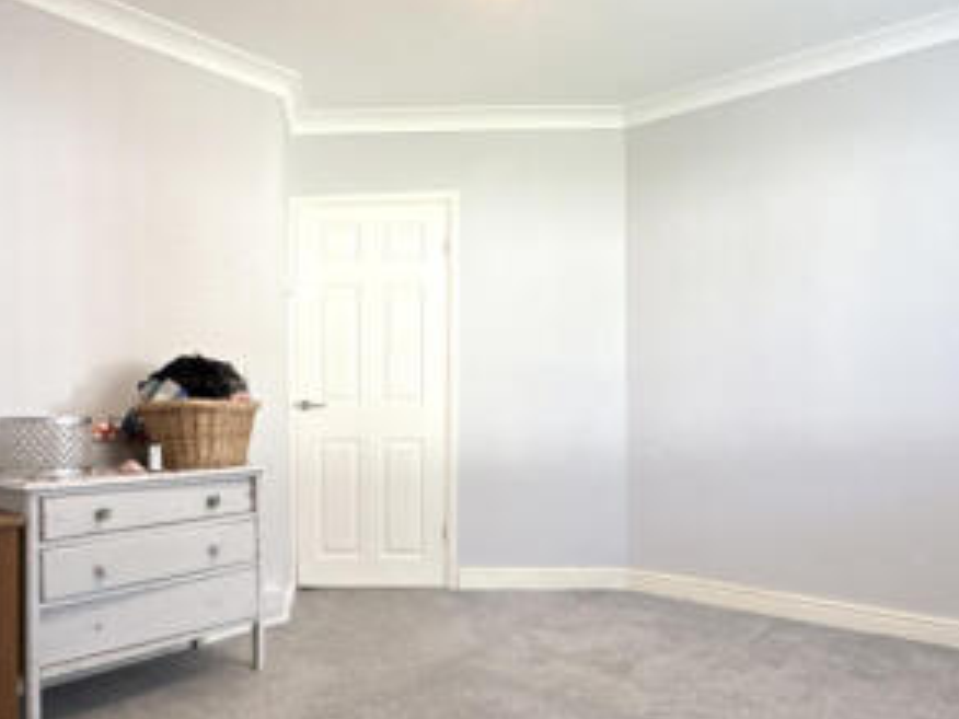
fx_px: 776
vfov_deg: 49.6
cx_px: 340
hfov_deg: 62.3
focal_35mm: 28
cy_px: 415
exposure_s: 1/100
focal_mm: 2.22
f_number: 2.2
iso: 160
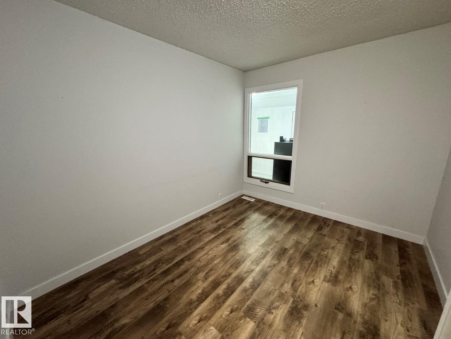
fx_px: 182
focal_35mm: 14
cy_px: 170
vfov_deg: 85.7
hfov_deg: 102.1
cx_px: 226
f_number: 2.2
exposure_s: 1/60
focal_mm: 2.22
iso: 640
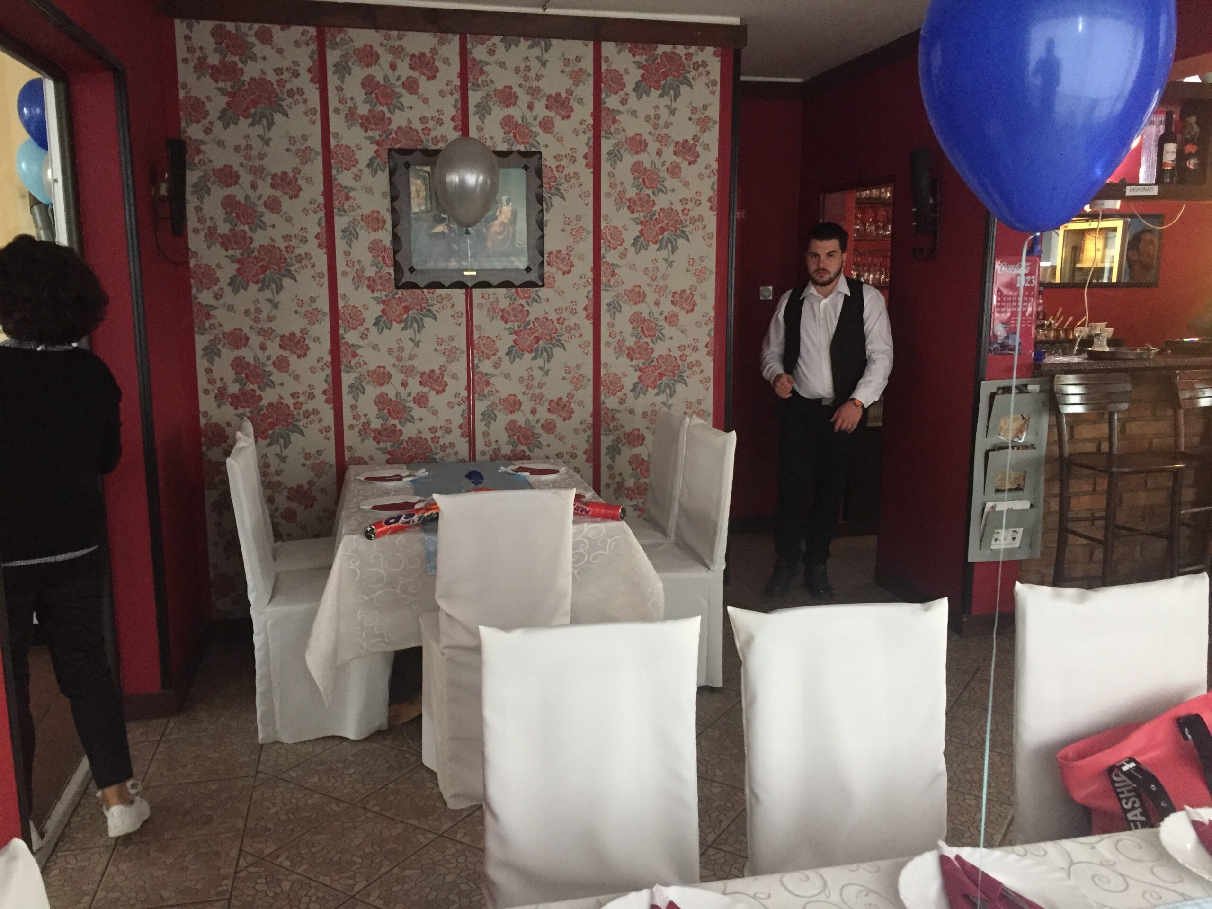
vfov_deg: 48.2
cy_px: 454
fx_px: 1015
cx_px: 606
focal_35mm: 29
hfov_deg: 61.7
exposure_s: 1/25
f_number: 2.2
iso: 250
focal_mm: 4.15
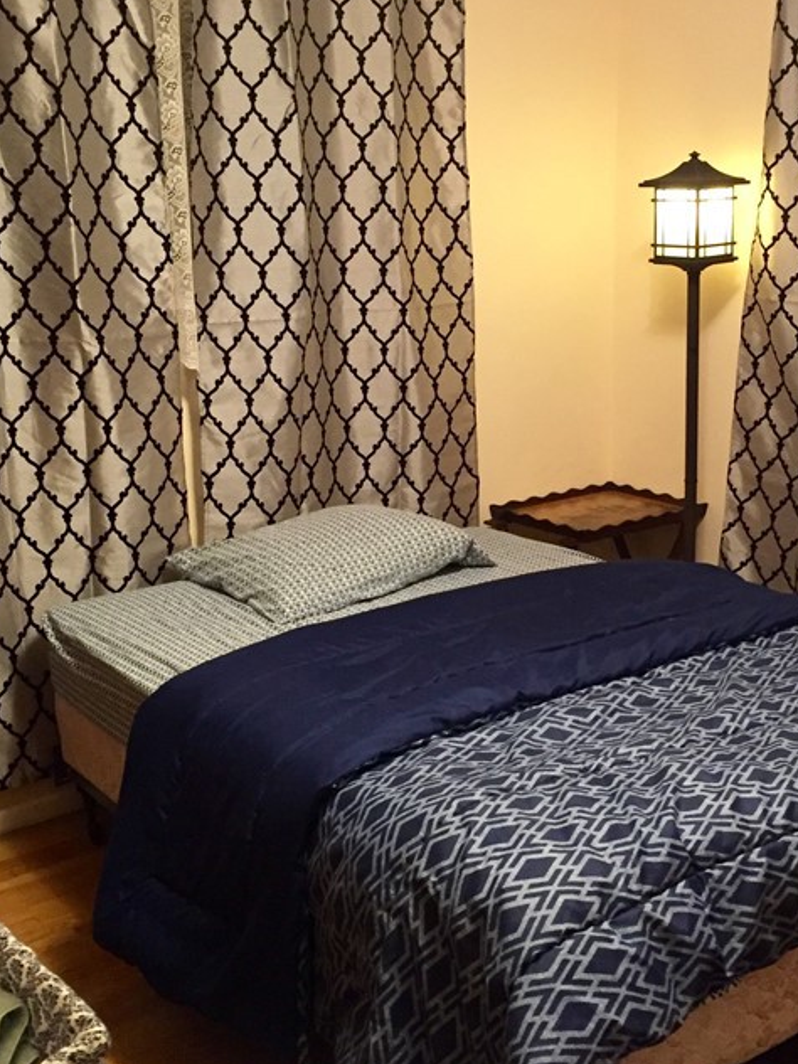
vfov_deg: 40.4
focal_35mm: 47
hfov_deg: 30.8
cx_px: 470
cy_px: 522
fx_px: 1445
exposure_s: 1/17
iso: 250
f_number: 2.2
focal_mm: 4.15
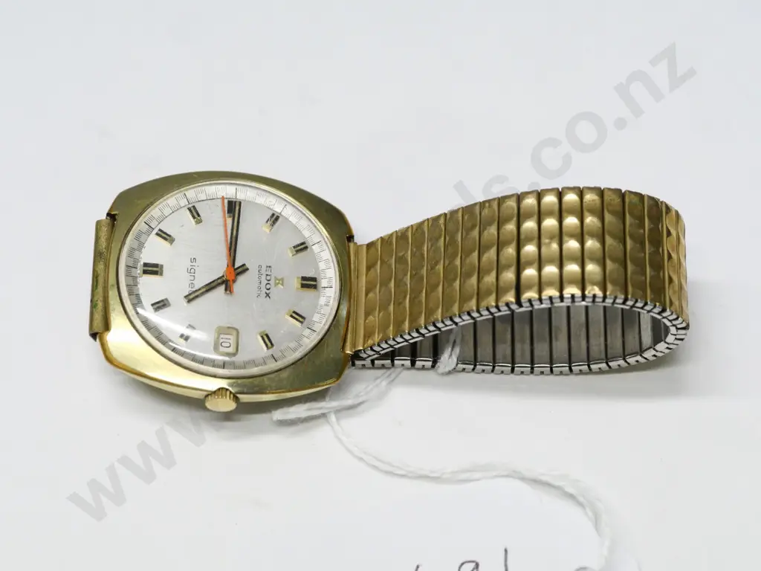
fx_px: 2638
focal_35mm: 120
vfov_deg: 12.3
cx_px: 380
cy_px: 286
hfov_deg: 16.4
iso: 3200
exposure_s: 1/250
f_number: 5.6
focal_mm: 60
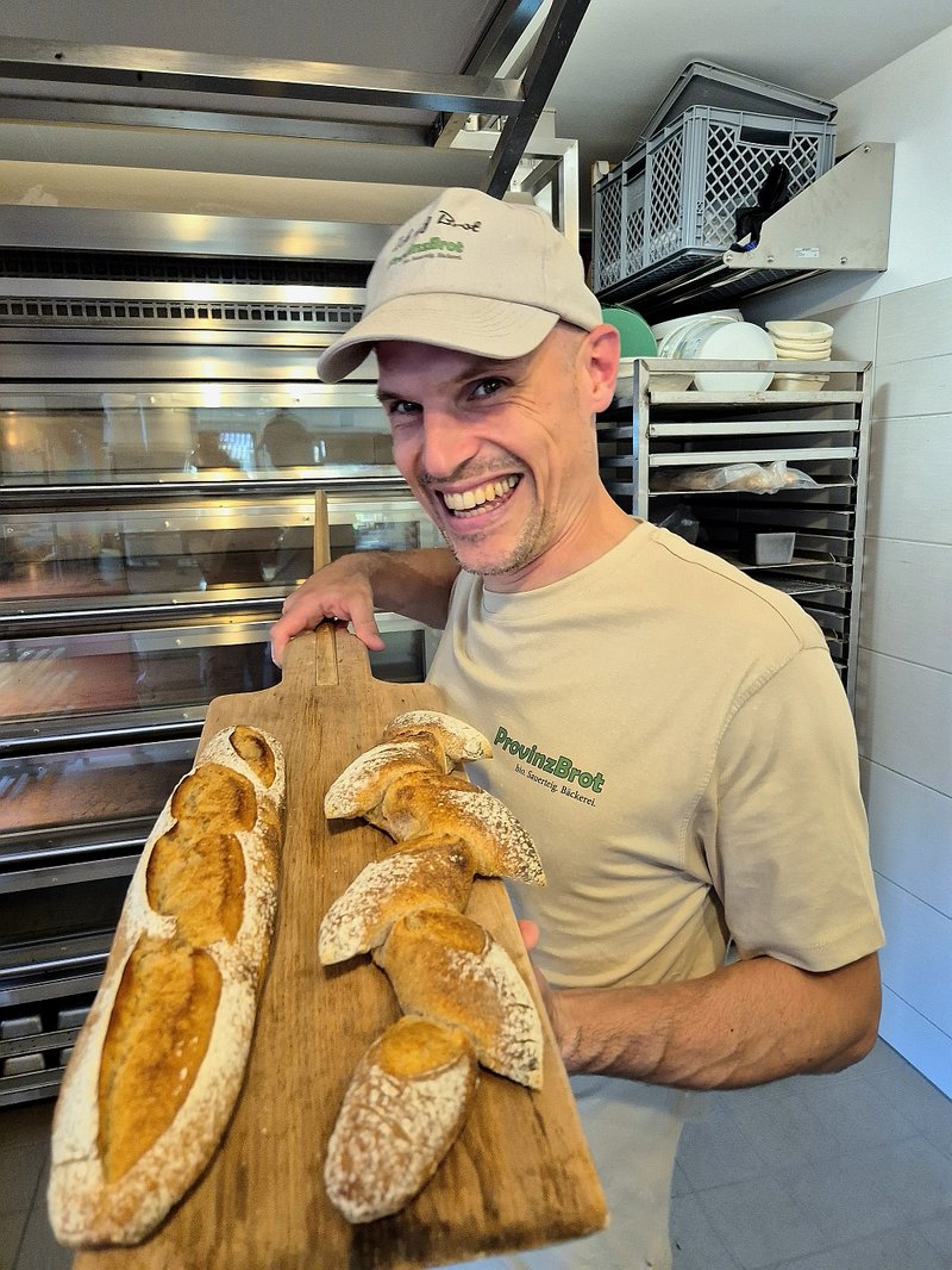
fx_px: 843
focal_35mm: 23
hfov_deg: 58.9
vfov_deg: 73.9
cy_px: 635
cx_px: 476
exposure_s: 1/100
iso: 400
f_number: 1.8
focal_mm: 5.4
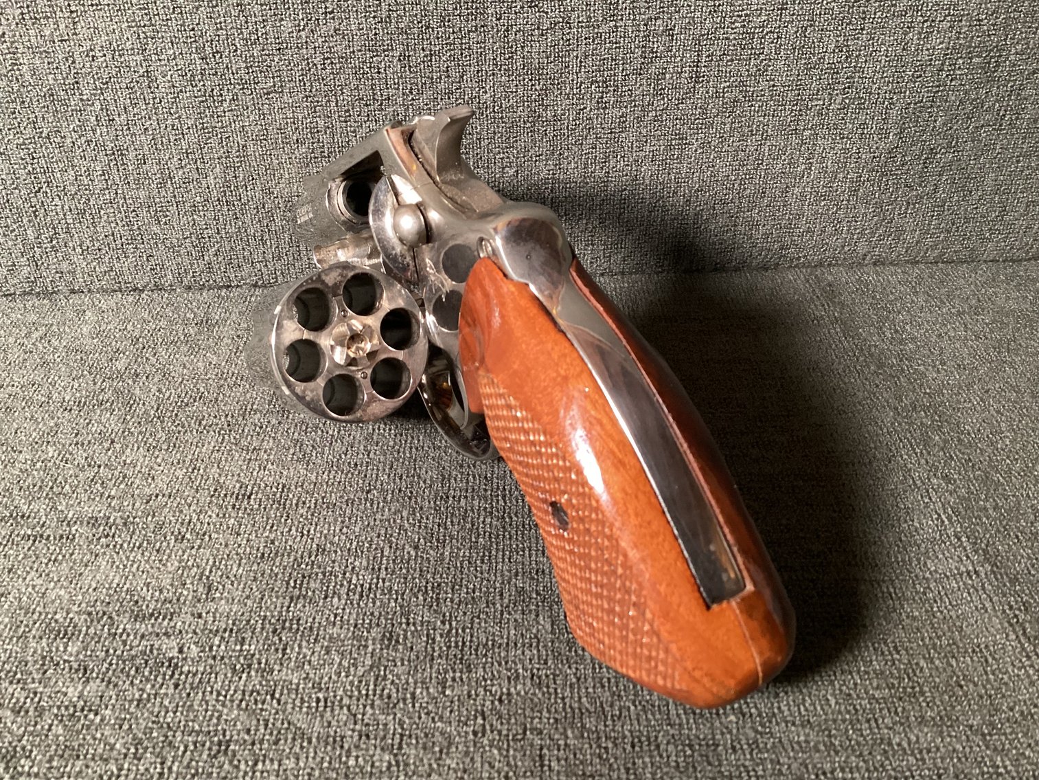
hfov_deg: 58.3
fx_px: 931
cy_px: 390
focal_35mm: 31
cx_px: 520
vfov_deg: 45.4
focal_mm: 3.3
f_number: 2.4
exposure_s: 1/30
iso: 400
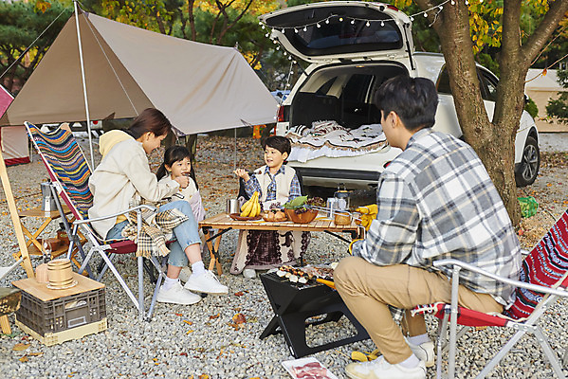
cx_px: 284
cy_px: 190
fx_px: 552
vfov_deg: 37.9
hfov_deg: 54.4
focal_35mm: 35
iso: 800
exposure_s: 1/320
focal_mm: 35
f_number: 3.2
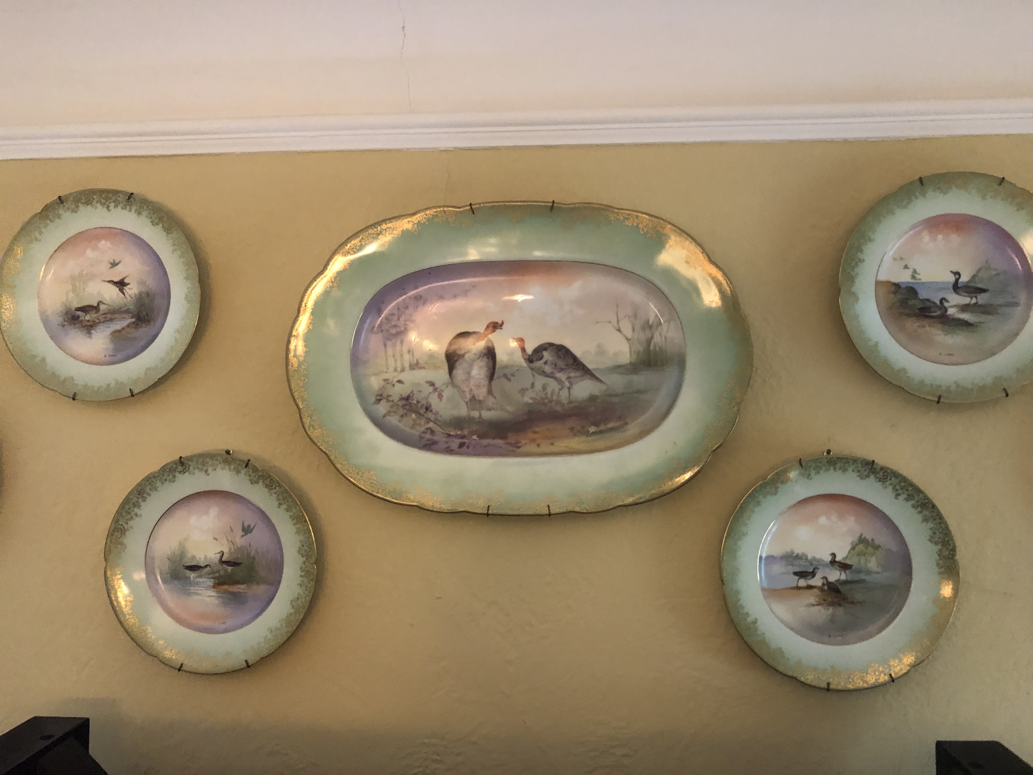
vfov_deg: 49.7
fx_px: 836
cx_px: 516
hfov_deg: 63.4
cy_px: 388
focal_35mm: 28
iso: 80
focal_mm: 3.99
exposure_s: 1/7
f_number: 1.8
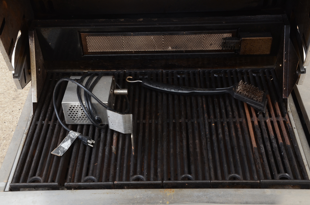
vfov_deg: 25.6
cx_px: 155
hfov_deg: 37.9
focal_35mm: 52
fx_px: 451
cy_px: 102
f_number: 11
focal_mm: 35
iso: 400
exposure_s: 1/125
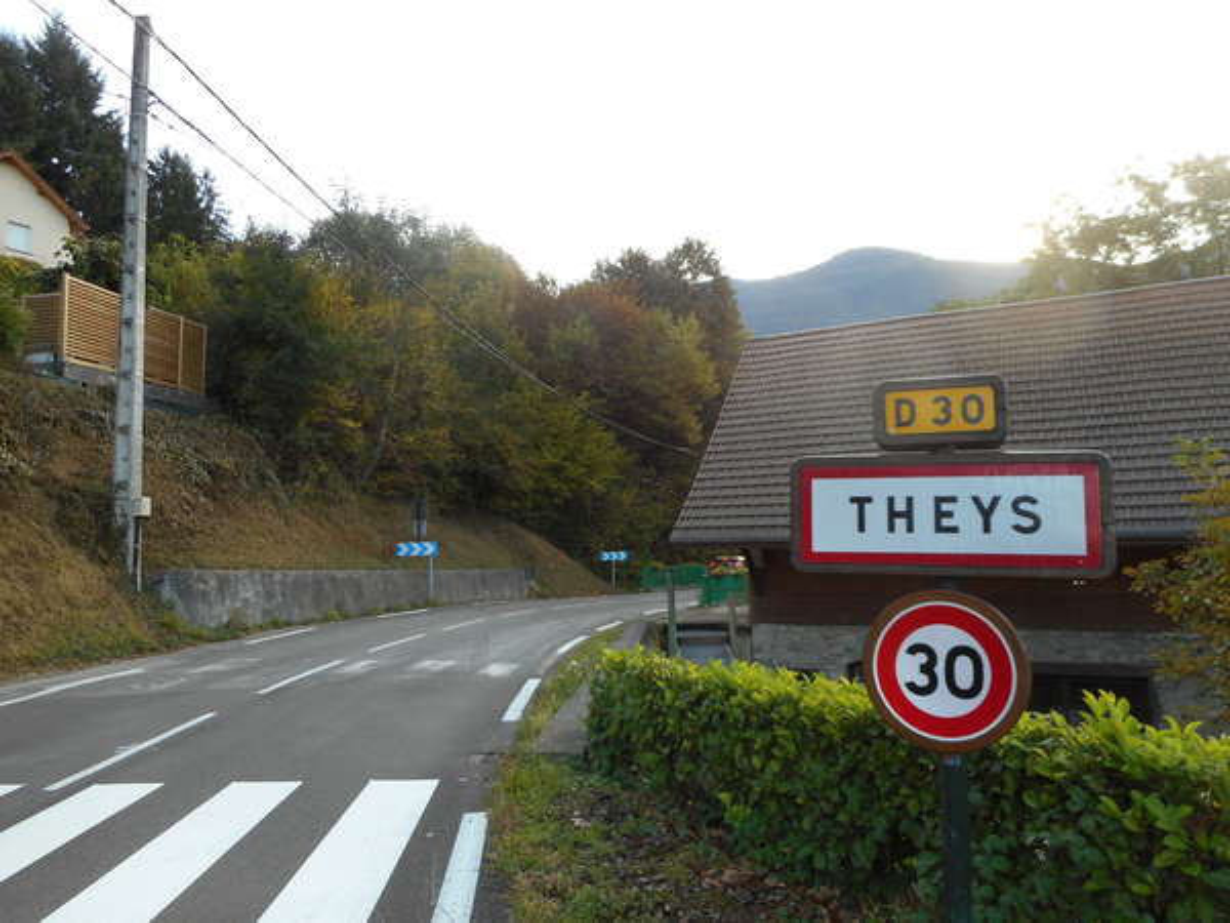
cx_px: 615
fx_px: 888
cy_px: 462
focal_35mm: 25
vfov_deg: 54.9
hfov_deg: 69.4
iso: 80
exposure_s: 1/80
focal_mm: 4.5
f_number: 3.7
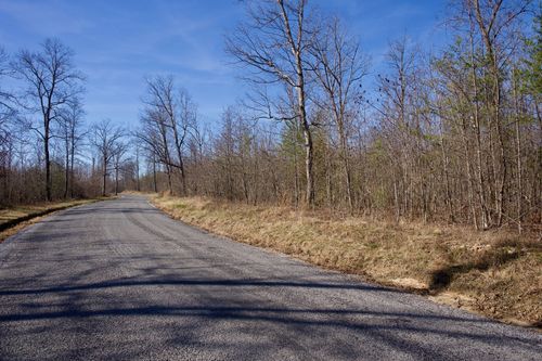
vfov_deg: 53.1
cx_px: 271
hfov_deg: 73.8
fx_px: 361
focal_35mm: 24
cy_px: 180
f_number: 10
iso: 100
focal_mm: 24
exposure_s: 1/160
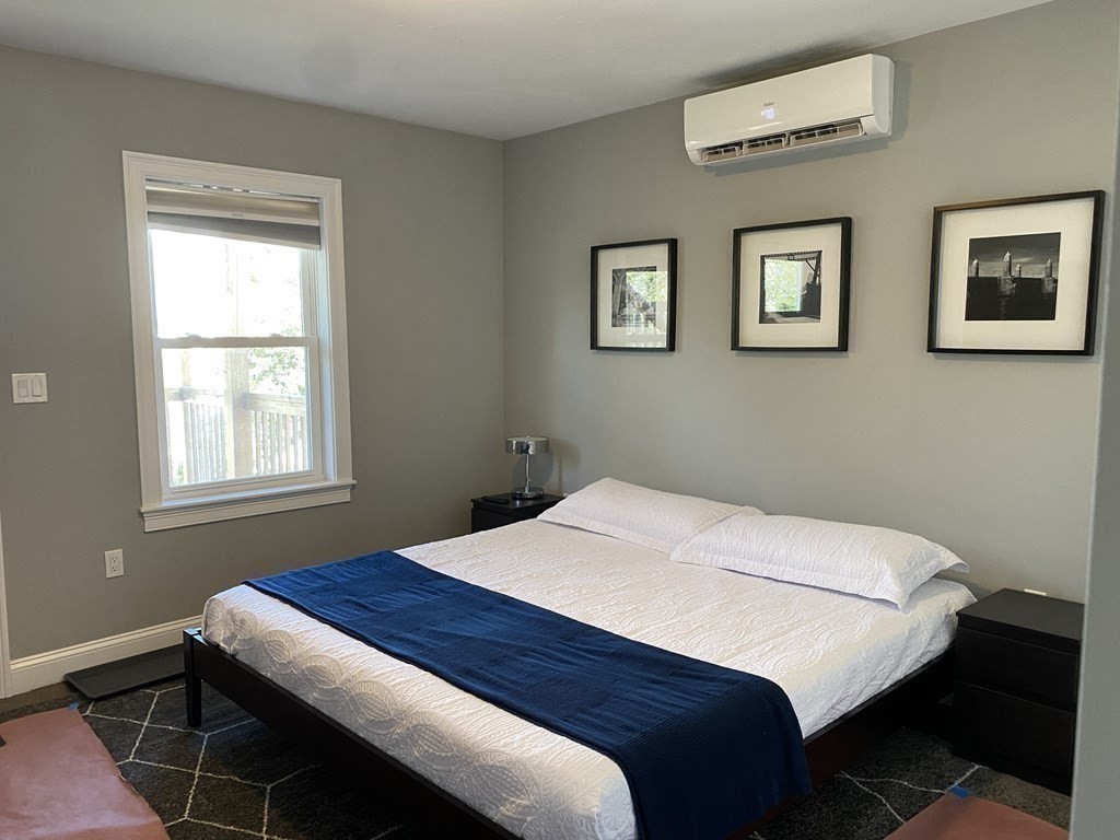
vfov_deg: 53.1
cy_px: 420
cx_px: 560
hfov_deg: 67.3
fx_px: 841
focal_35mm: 26
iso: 160
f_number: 1.8
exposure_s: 1/60
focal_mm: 4.25
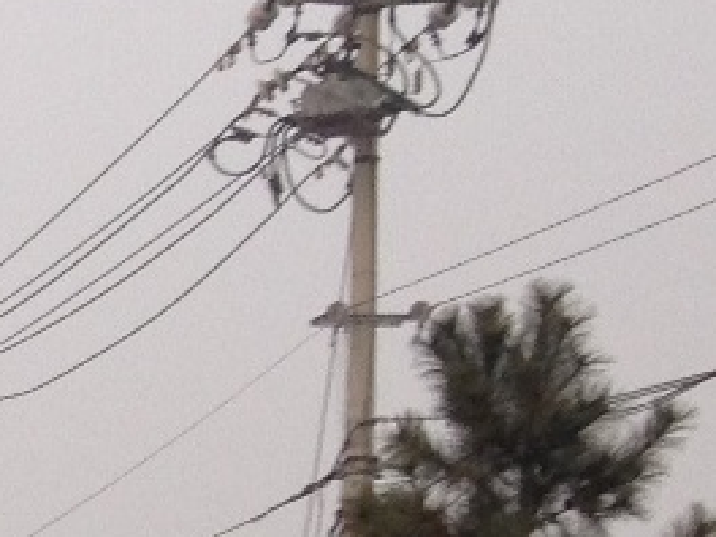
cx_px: -1357
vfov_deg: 6.3
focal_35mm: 234
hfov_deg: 7.5
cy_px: 716
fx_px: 4840
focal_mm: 4.28
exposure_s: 1/521
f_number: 2.4
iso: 64
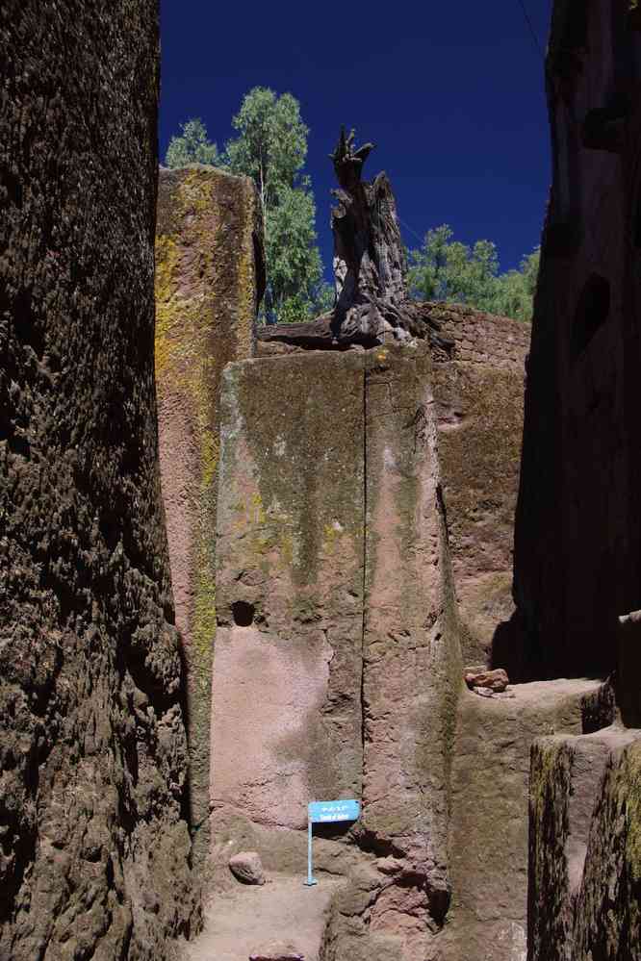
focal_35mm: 38
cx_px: 320
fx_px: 1001
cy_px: 480
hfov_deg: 35.5
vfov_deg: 51.3
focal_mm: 25
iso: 200
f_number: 11
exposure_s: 1/50
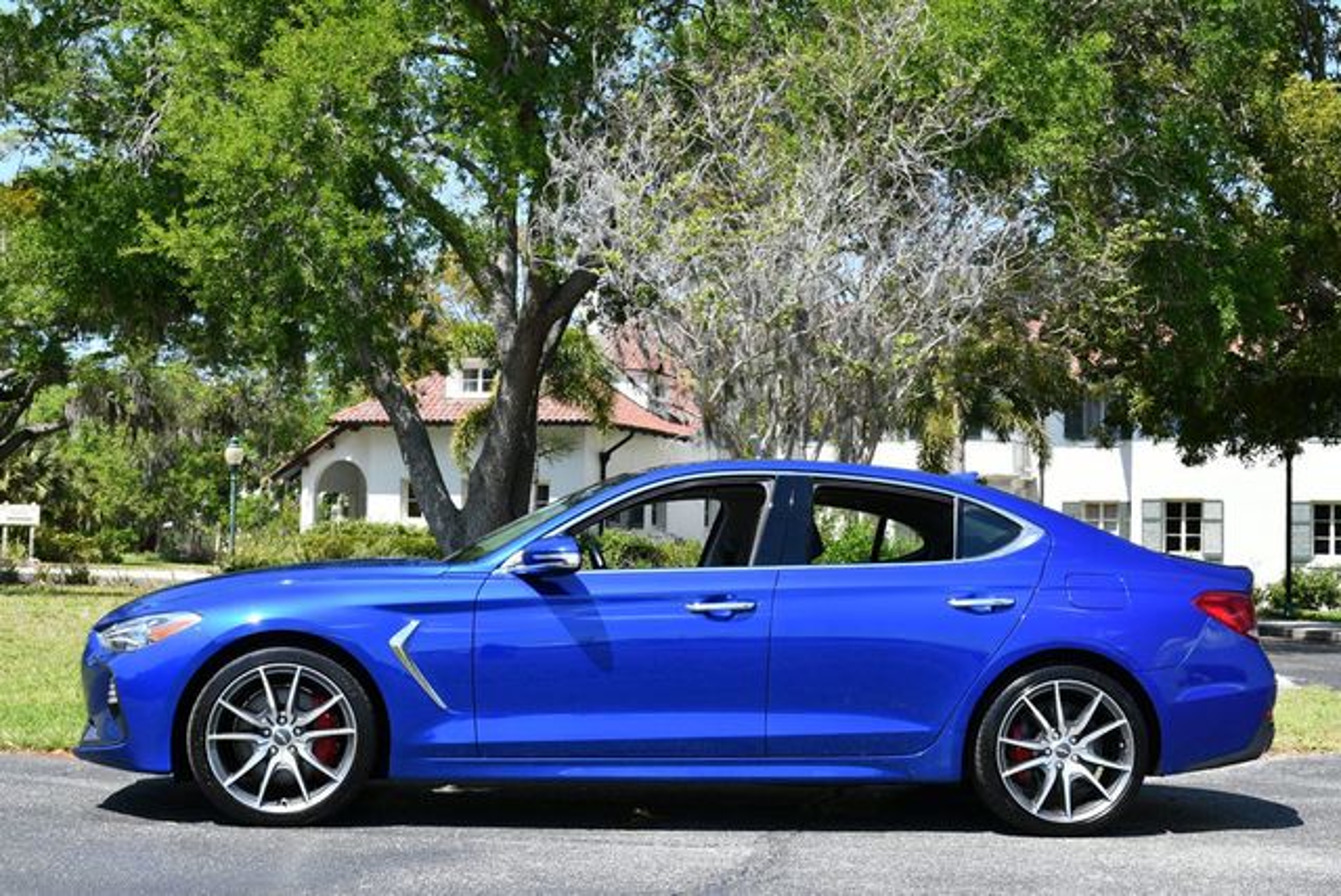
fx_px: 1939
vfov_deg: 26.0
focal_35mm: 52
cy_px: 448
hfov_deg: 38.2
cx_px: 670
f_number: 8
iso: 160
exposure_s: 1/250
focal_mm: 26
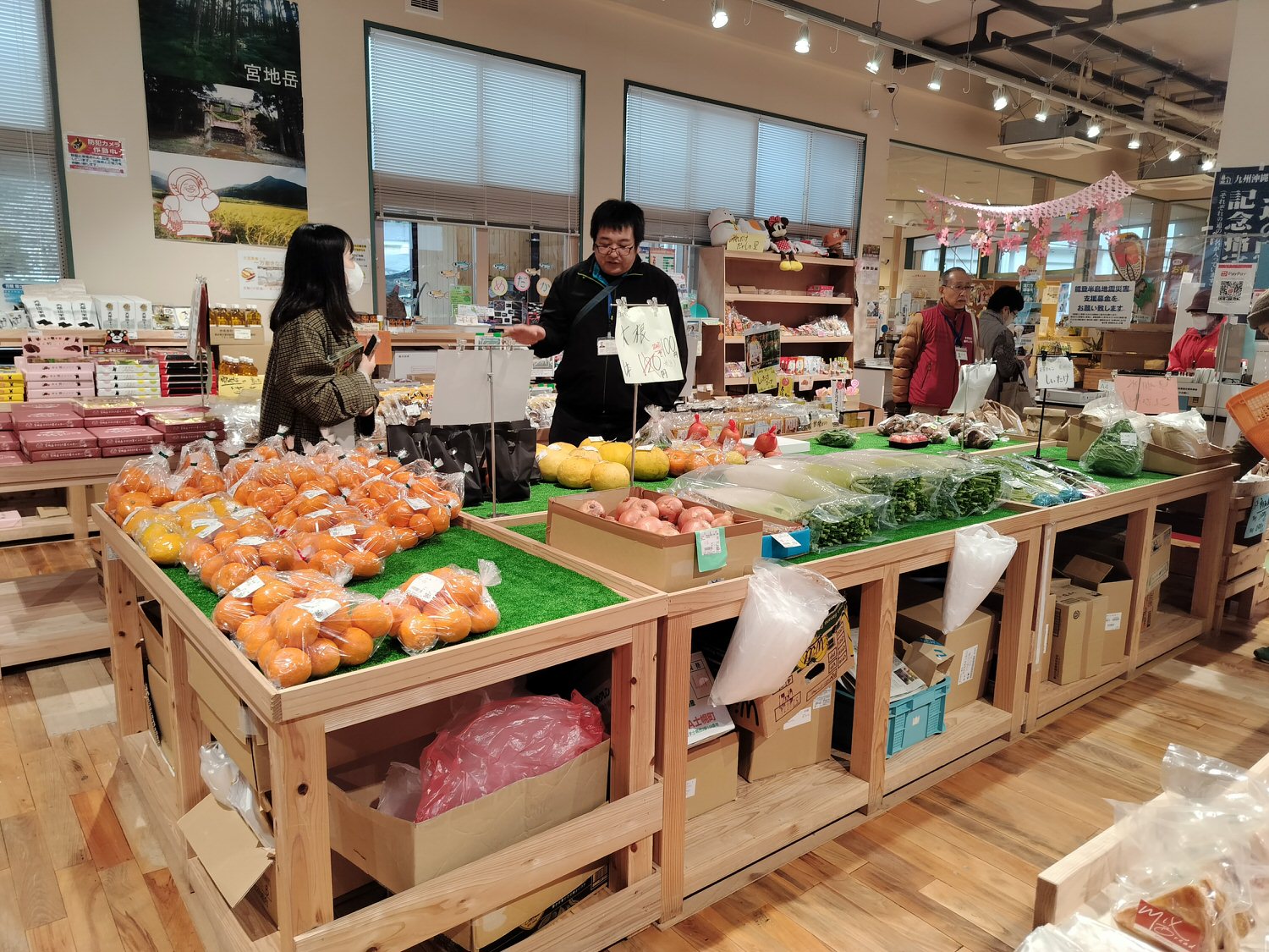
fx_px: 880
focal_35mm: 24
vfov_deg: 56.8
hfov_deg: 71.6
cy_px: 476
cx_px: 634
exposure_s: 1/50
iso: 249
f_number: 1.7
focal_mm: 5.24
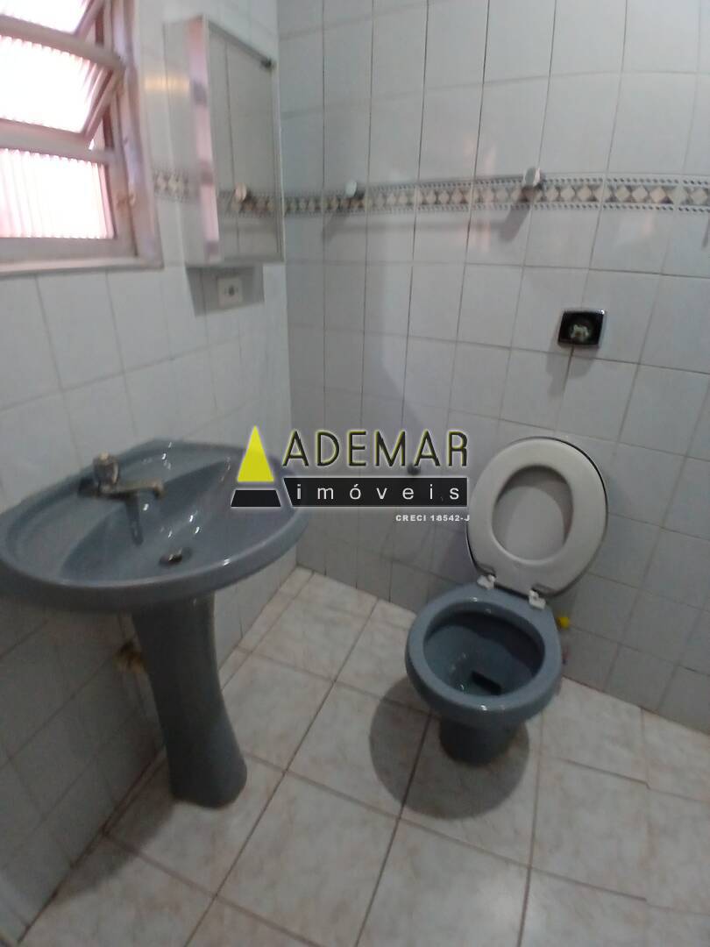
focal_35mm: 17
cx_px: 355
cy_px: 474
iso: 160
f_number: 2.2
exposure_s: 1/30
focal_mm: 1.4
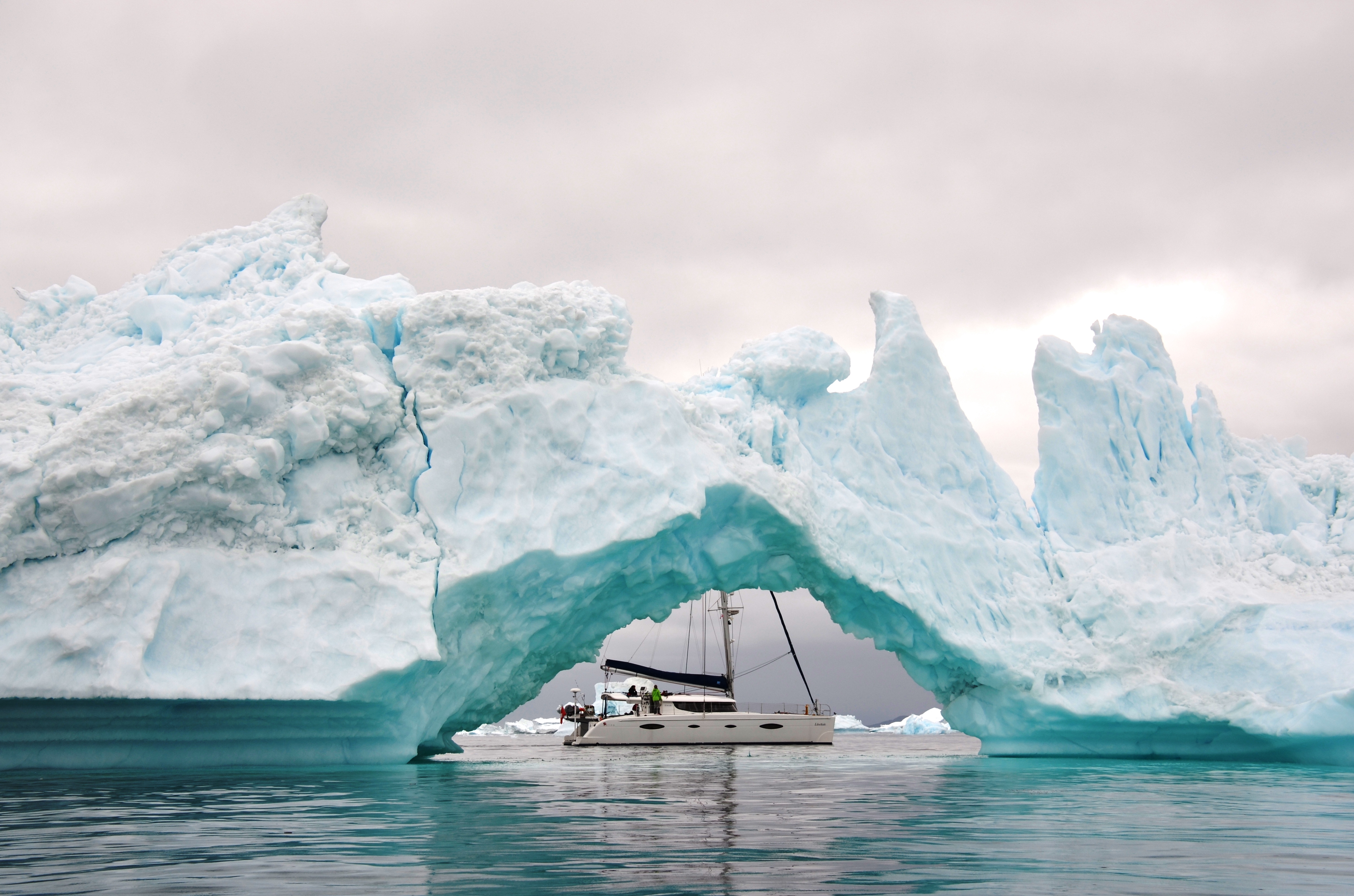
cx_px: 677
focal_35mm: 57
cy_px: 448
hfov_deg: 35.1
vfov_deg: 23.7
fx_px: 2139
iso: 100
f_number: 8
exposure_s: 1/320
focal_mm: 38
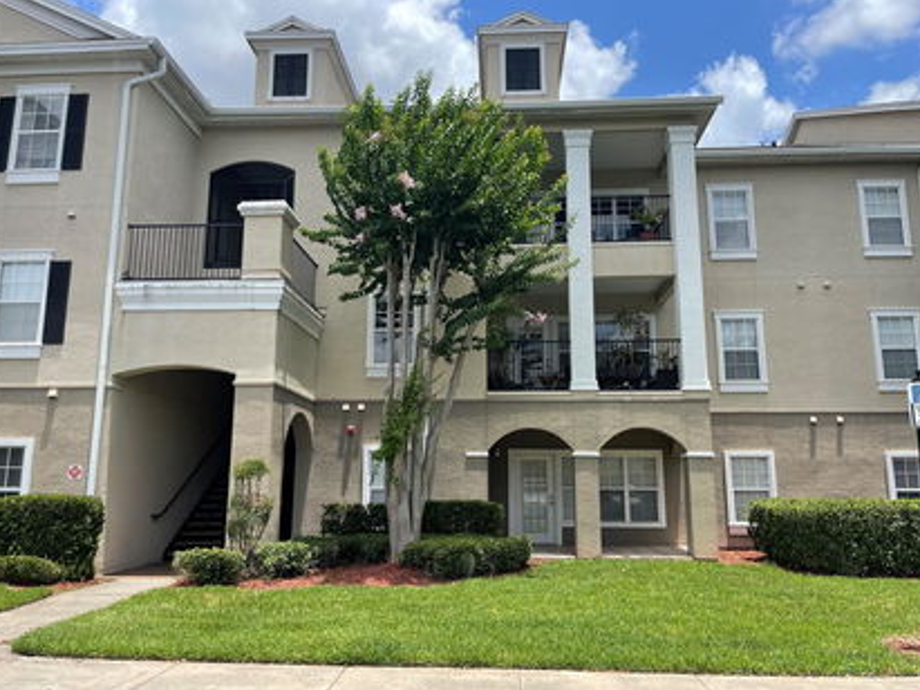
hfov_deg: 65.3
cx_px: 464
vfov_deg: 51.3
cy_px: 341
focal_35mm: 27
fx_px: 717
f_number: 1.6
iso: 32
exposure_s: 1/2786
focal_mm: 5.1
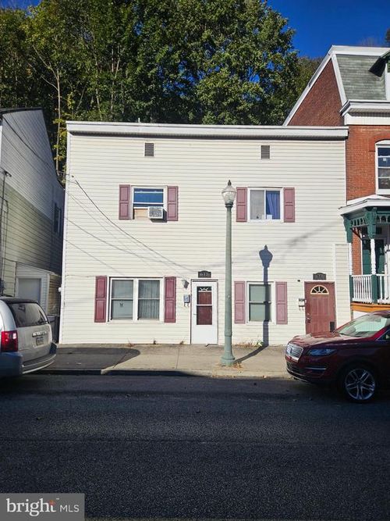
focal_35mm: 23
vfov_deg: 73.9
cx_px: 195
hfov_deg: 58.9
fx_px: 346
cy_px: 260
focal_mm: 5.4
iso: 25
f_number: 1.8
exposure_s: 1/3372
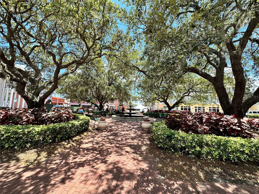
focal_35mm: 14
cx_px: 130
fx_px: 105
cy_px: 97
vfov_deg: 85.7
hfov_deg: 102.1
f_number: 2.2
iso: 40
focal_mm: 2.22
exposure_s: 1/523
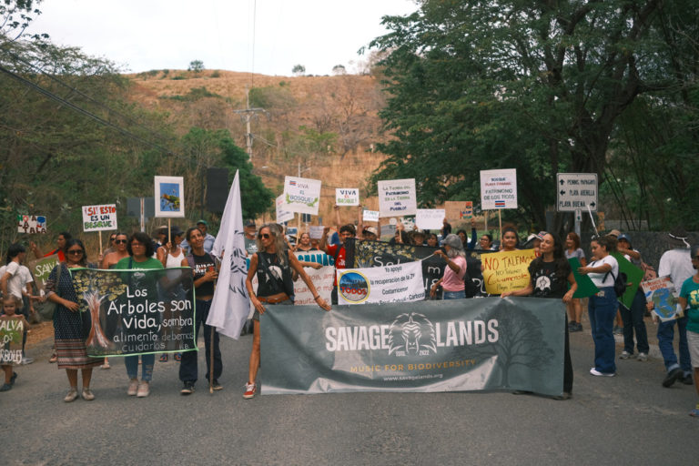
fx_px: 796
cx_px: 350
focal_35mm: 41
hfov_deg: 47.4
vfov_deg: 32.6
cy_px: 233
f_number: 2.8
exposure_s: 1/850
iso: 160
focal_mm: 27
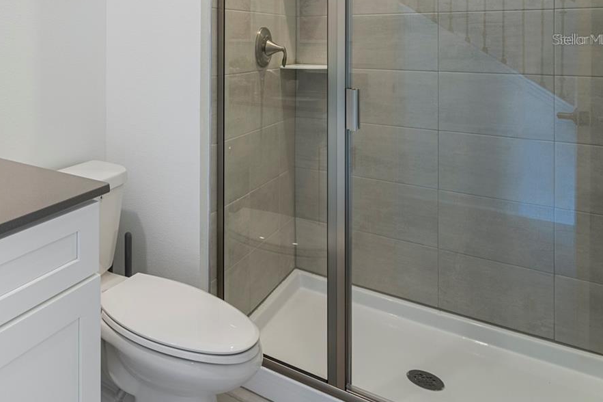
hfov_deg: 55.9
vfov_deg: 41.3
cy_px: 39
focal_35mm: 29
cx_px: 70
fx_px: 486
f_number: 7.1
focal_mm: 16
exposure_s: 1/5
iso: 320
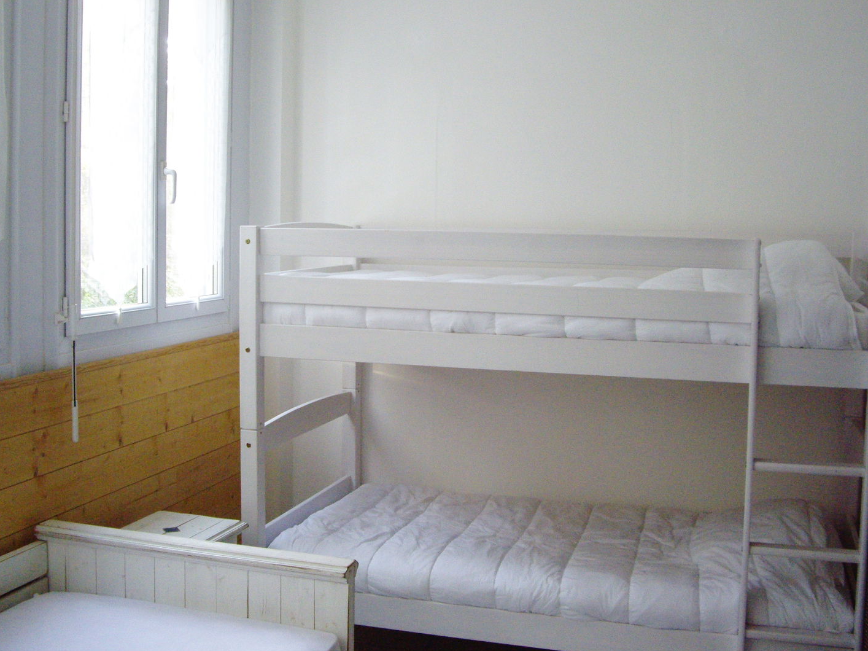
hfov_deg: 43.9
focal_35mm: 43
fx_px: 1078
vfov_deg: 33.6
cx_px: 433
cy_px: 289
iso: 400
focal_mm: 7.9
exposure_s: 1/50
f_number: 2.8
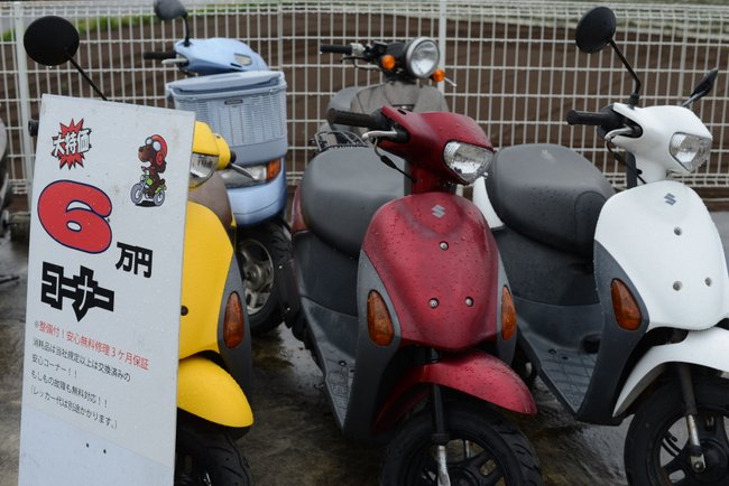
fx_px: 1013
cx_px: 364
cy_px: 243
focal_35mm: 50
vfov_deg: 27.0
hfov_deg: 39.6
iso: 100
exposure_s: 1/200
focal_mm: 50
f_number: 7.1
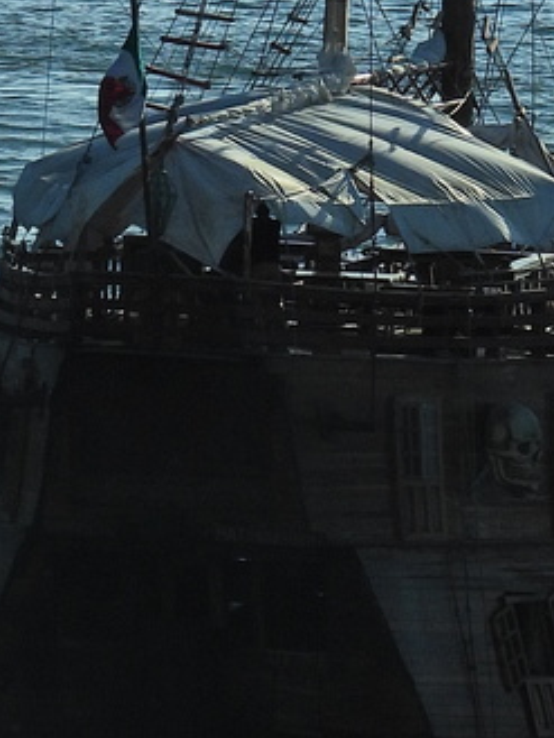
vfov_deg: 2.8
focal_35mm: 719
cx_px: 449
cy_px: 2
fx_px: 15333
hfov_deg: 2.1
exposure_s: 1/1250
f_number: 4.5
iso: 100
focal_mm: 33
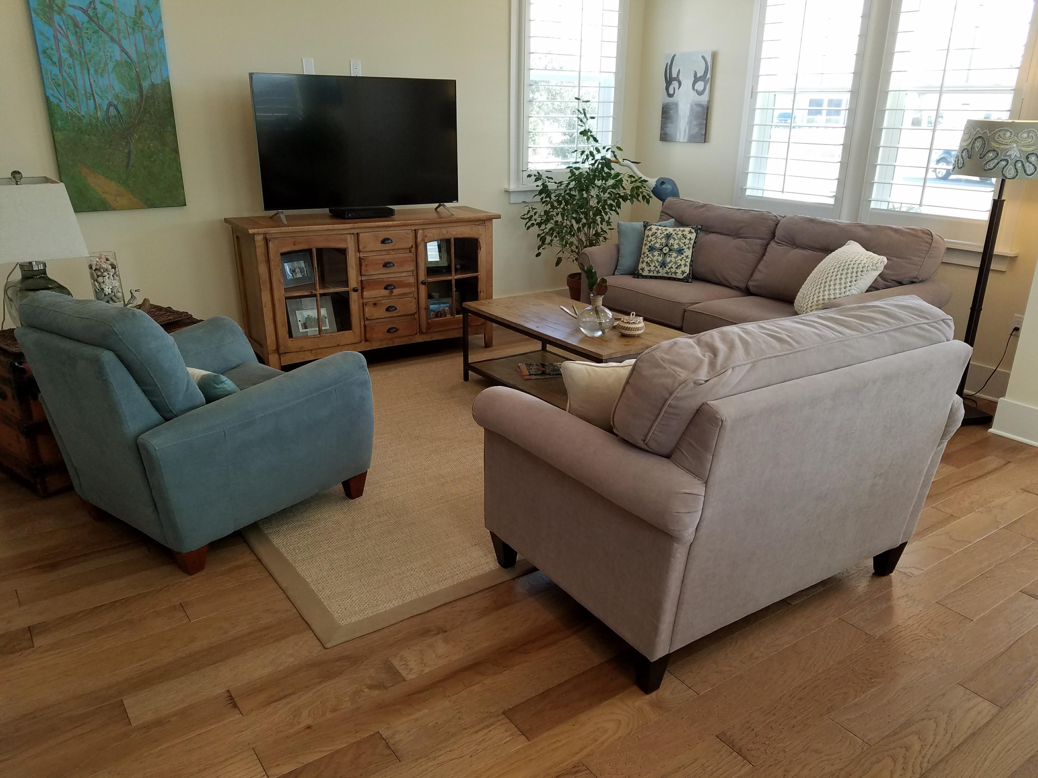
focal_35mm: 26
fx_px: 780
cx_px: 519
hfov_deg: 67.3
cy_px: 389
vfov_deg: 53.1
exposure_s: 1/120
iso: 100
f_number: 1.7
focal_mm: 4.2
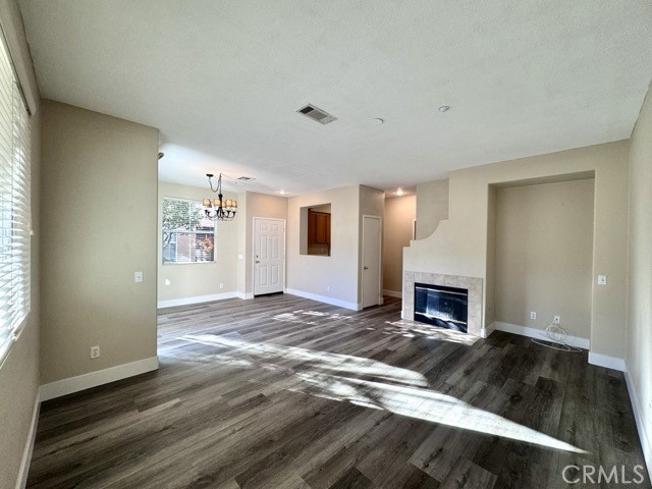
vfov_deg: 85.7
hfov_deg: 102.1
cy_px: 244
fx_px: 264
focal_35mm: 14
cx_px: 326
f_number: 2.2
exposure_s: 1/120
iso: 125
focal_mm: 2.22
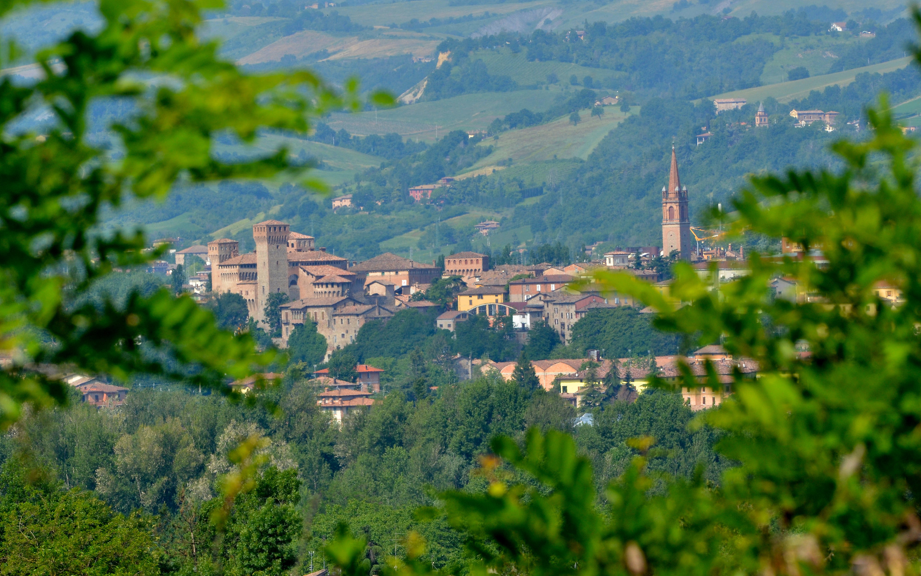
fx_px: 8835
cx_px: 461
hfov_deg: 6.0
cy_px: 293
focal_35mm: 352
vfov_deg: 3.7
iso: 400
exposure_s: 1/250
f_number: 18
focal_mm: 230
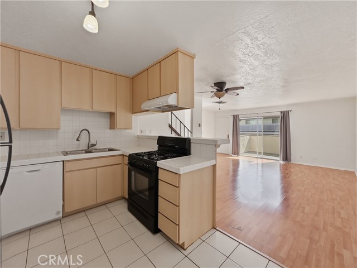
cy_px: 134
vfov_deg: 85.7
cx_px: 178
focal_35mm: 14
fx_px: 144
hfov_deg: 102.1
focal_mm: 2.2
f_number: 2.2
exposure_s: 1/590
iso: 40
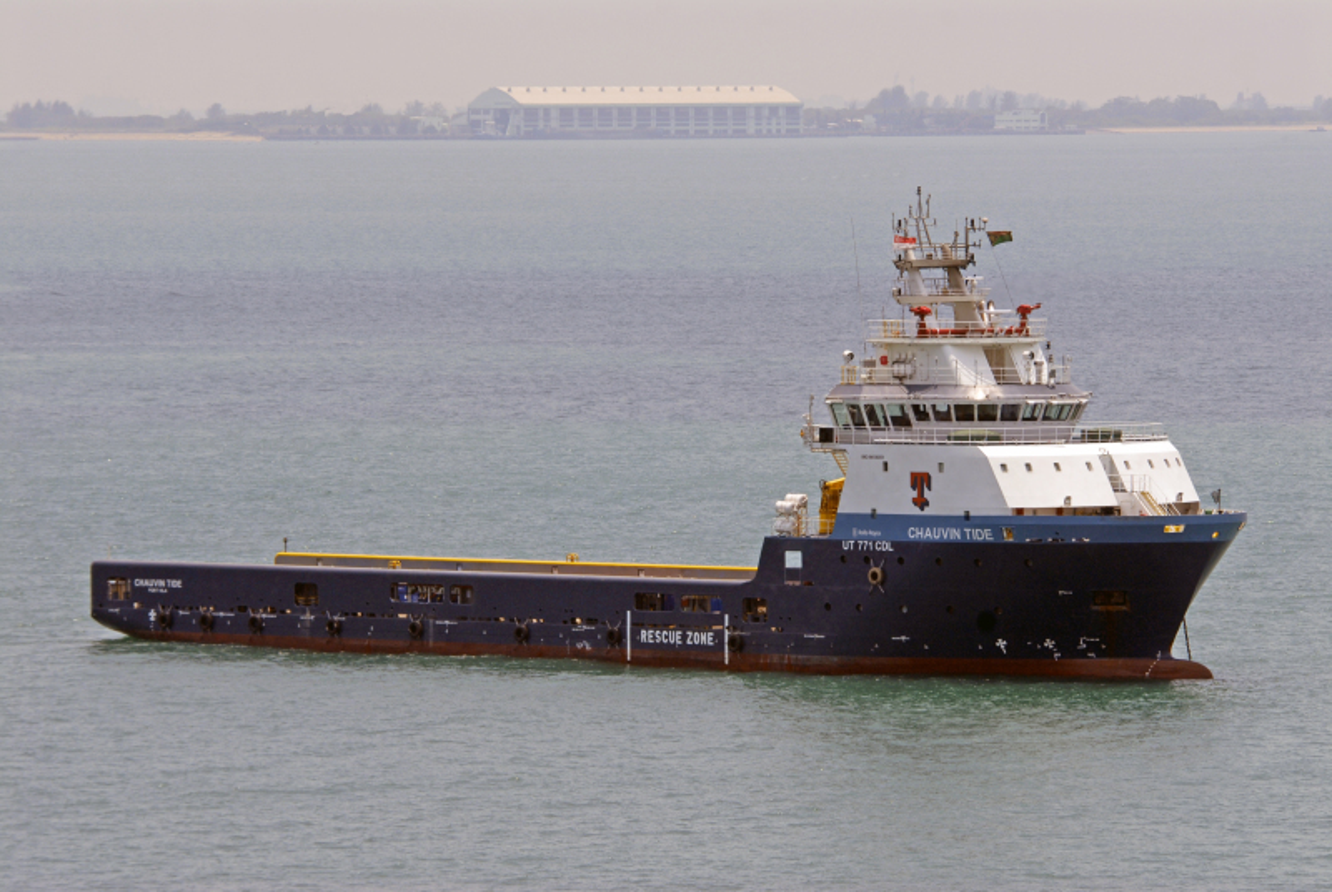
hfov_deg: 7.4
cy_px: 446
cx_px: 666
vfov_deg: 5.0
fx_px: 10283
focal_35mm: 278
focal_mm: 185
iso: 100
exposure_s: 1/320
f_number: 9
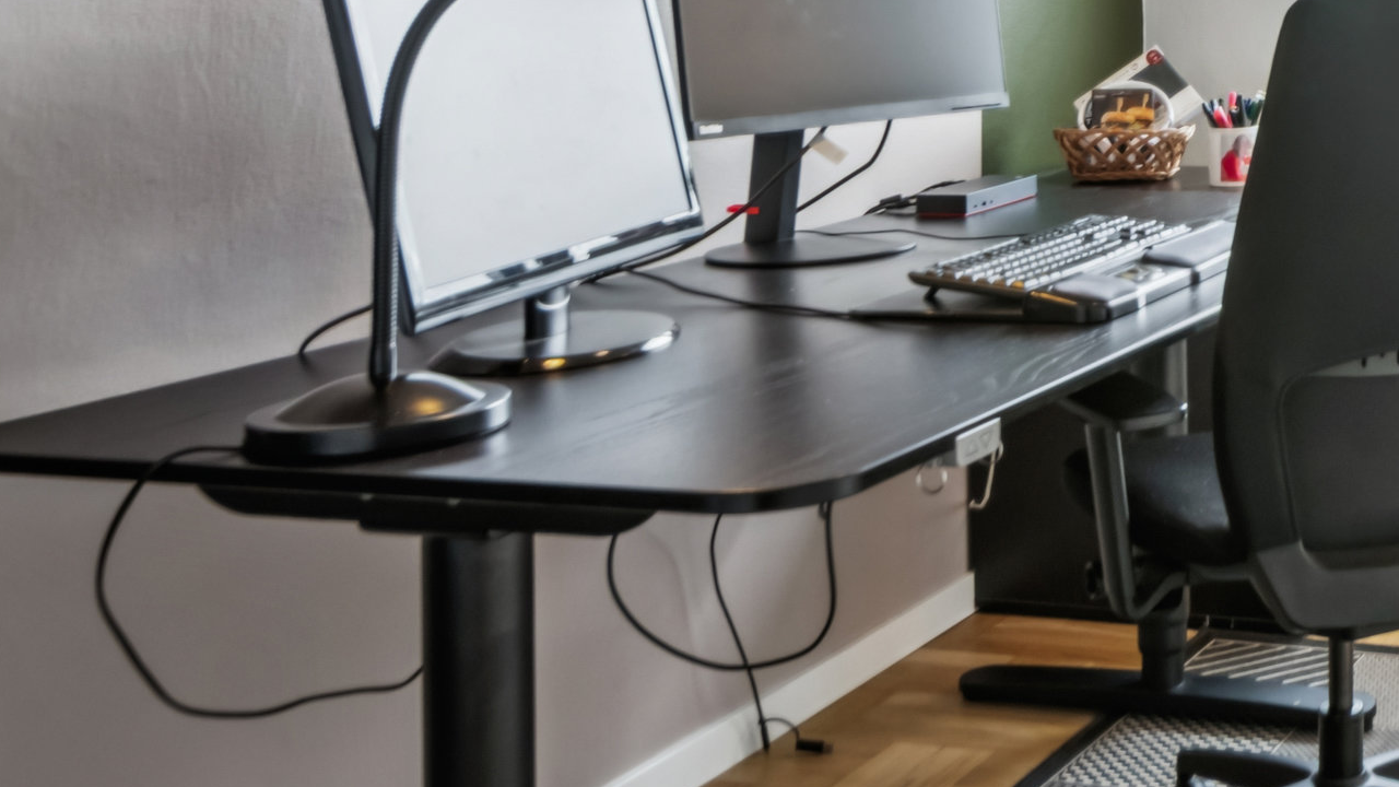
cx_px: 1501
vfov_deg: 21.3
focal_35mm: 54
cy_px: -30
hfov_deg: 33.9
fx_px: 2003
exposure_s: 1/30
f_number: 11
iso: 800
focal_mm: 22
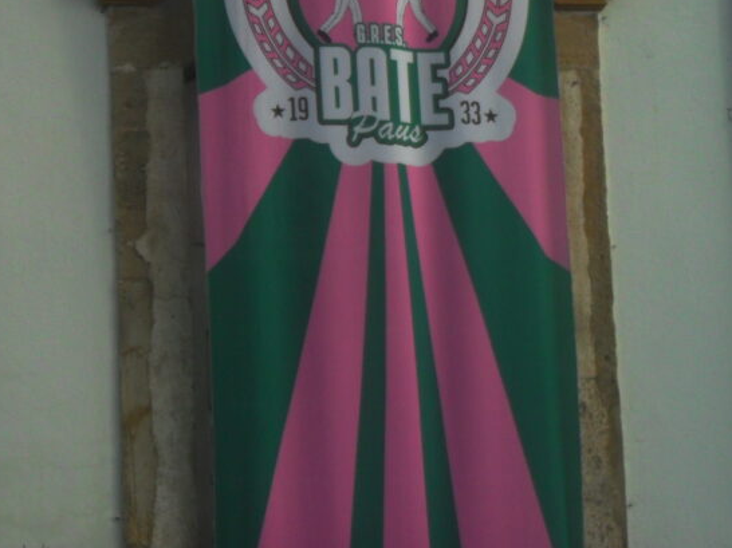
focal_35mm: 197
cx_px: 373
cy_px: 56
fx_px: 4164
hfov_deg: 10.0
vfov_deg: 7.5
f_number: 5.8
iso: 100
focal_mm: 18.9
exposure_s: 1/500
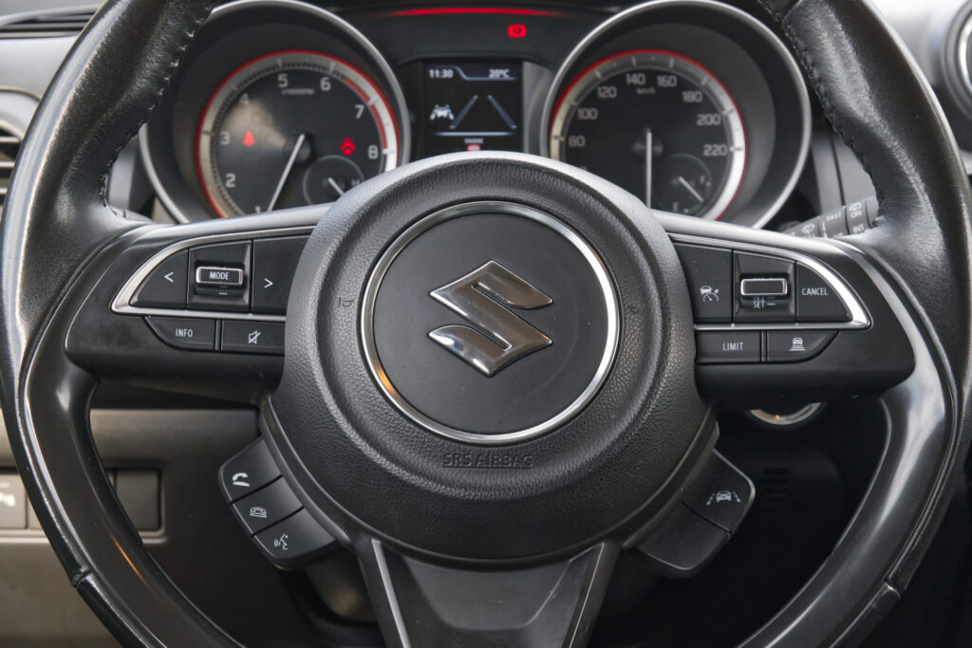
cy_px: 324
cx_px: 486
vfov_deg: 20.0
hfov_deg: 29.7
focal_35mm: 68
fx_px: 1836
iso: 2000
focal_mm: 45
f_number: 8
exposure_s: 1/160
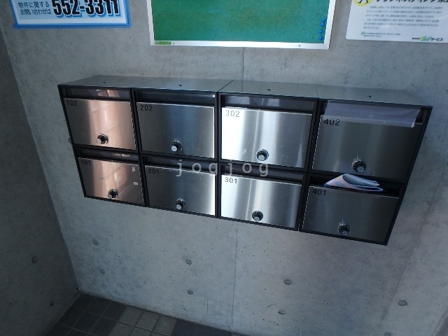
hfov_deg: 79.0
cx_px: 224
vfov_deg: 63.4
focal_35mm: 21
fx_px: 272
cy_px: 168
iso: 200
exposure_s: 1/30
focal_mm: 3.7
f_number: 3.5
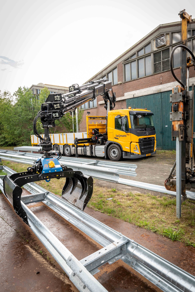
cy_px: 146
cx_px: 98
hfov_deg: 53.1
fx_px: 195
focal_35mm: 24
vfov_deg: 73.7
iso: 250
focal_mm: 24
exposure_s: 1/100
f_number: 9
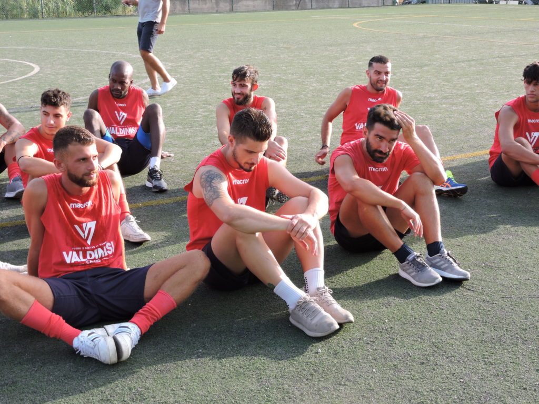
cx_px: 270
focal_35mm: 55
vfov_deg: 26.6
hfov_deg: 34.9
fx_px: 856
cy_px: 202
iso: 100
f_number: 4
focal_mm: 9.9
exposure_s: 1/125
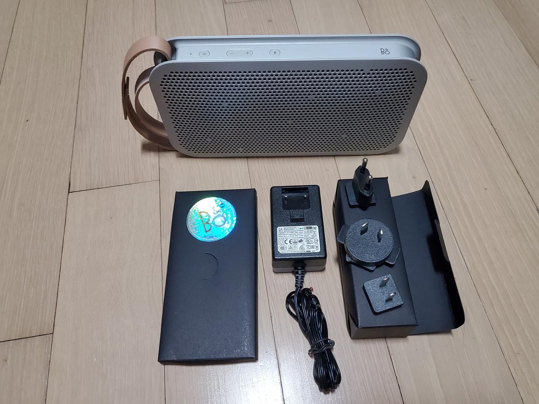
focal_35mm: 26
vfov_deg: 53.1
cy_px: 202
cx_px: 270
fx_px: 405
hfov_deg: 67.3
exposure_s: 1/40
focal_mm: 4.25
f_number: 1.8
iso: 500
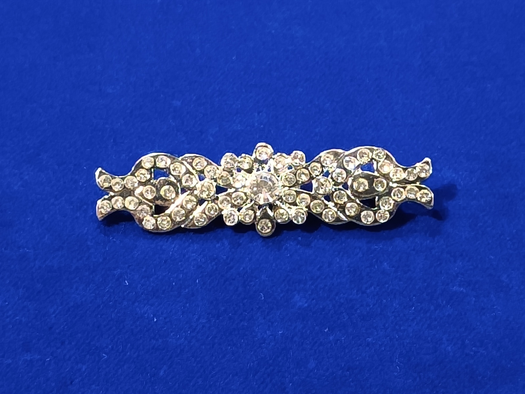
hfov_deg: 20.4
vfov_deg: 15.4
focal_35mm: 96
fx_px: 1456
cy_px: 197
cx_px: 262
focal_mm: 6.57
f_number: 1.6
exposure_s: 1/1250
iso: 2500
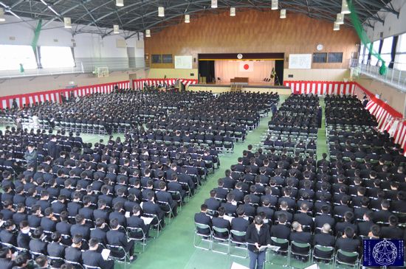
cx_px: 203
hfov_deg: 67.5
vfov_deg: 47.8
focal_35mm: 27
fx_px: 304
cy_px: 134
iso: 640
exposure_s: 1/40
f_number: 3.5
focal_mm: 18
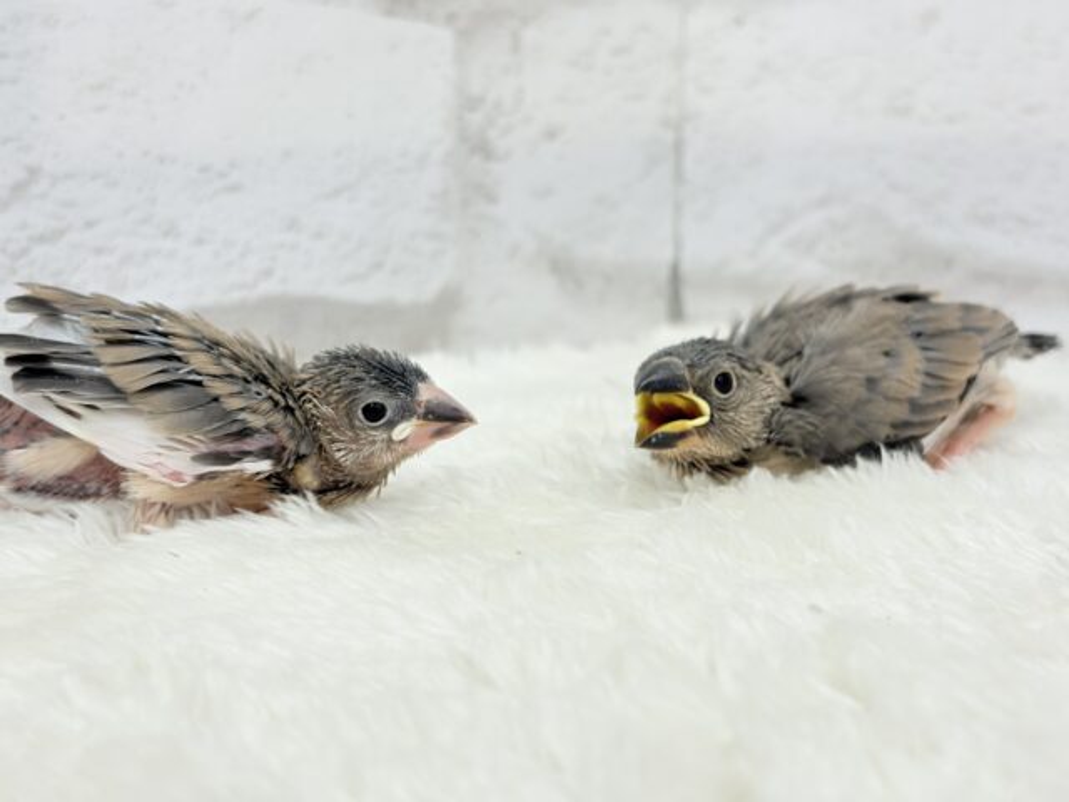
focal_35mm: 52
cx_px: 534
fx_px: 1606
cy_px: 401
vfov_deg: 28.0
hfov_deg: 36.8
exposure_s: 1/50
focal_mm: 5.96
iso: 32
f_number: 1.6
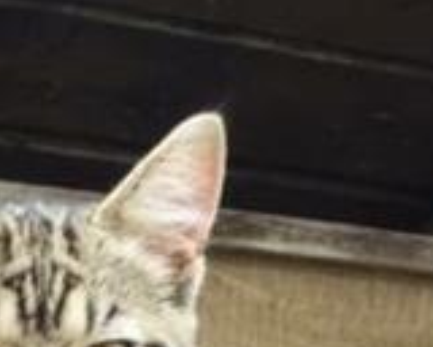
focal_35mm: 104
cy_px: 591
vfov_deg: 13.5
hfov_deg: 16.5
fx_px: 1333
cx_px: -248
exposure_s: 1/141
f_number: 2.2
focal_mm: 4.15
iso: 32
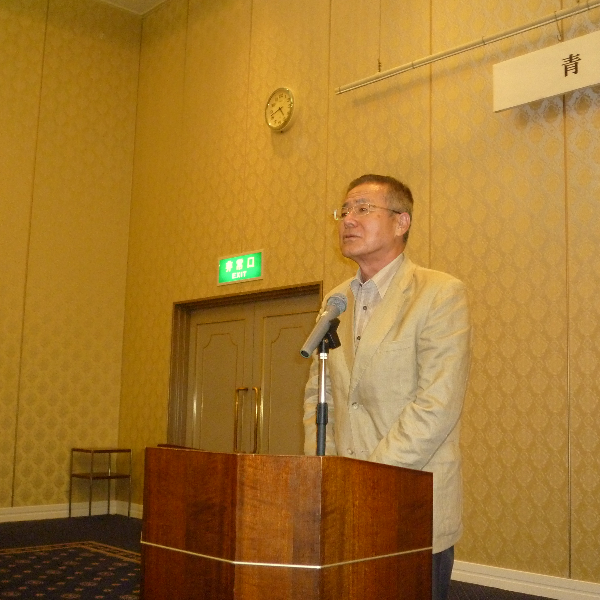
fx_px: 902
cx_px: 363
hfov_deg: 36.6
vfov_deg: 36.8
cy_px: 300
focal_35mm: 46
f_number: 4
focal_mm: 6.8
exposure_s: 1/30
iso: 400
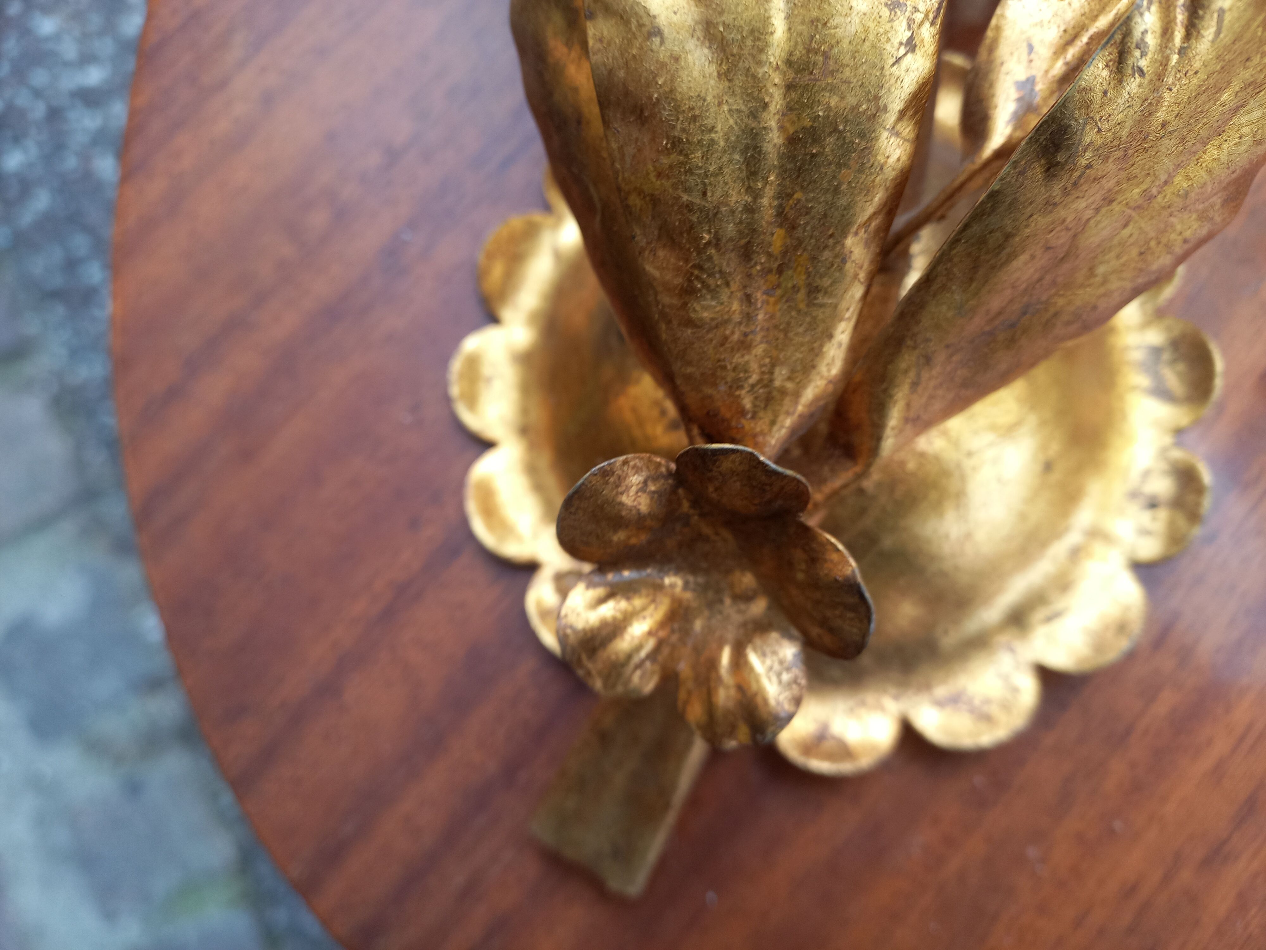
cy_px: 475
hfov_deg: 69.4
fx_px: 914
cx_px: 633
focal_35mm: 25
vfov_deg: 54.9
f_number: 1.8
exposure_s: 1/100
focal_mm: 4.65
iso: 64
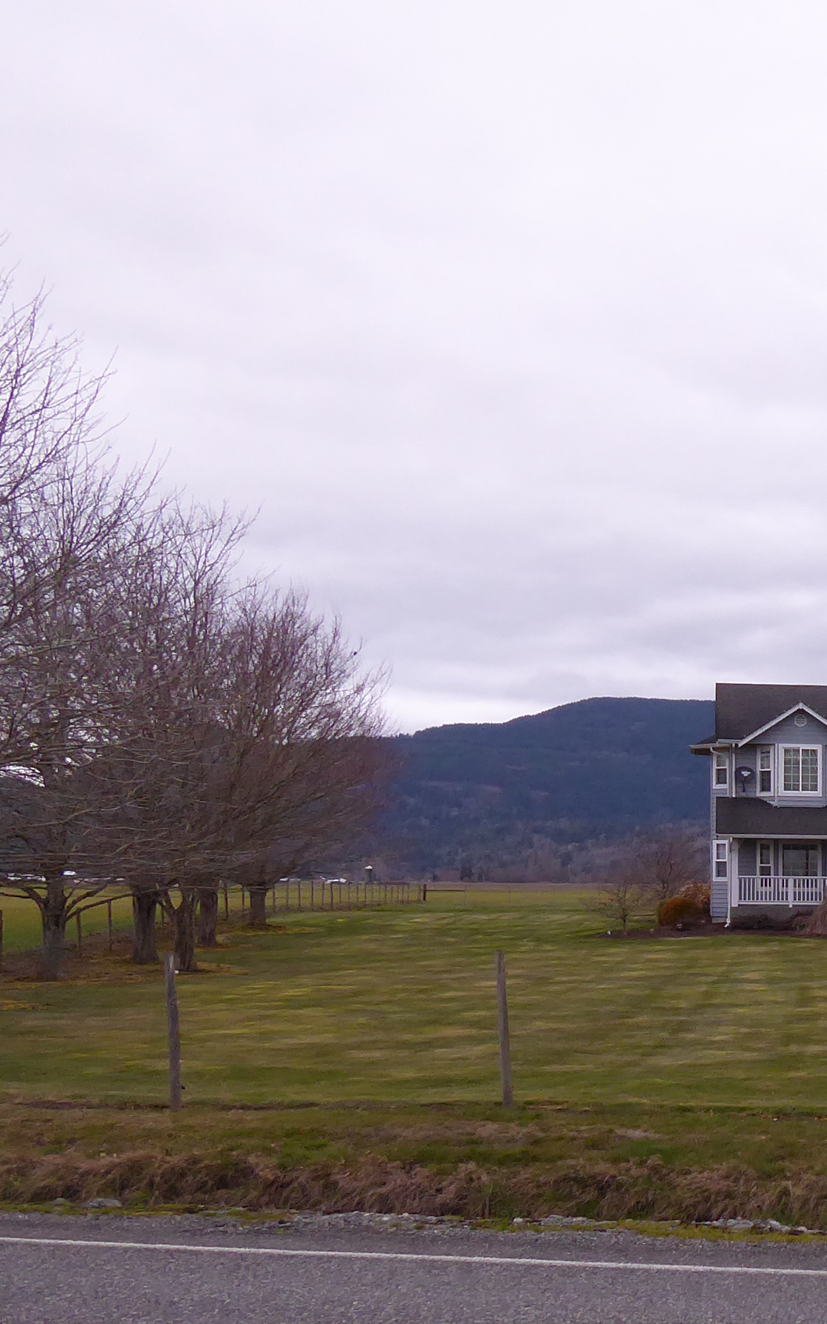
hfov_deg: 22.1
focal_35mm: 53
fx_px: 1911
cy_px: 932
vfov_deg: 37.6
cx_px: 1049
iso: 200
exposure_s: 1/250
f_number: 3.3
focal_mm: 4.3
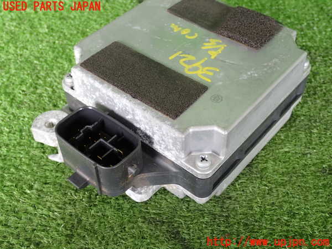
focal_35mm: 44
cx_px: 166
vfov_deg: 32.9
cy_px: 124
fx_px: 422
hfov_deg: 42.9
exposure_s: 1/50
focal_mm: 7.84
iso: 200
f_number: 2.9
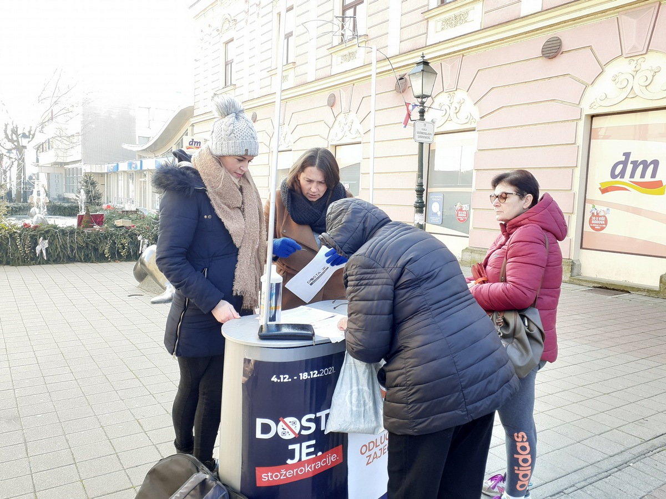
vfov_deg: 51.4
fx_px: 519
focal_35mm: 27
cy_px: 250
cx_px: 333
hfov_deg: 65.3
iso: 40
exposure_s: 1/55
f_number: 1.9
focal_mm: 3.6
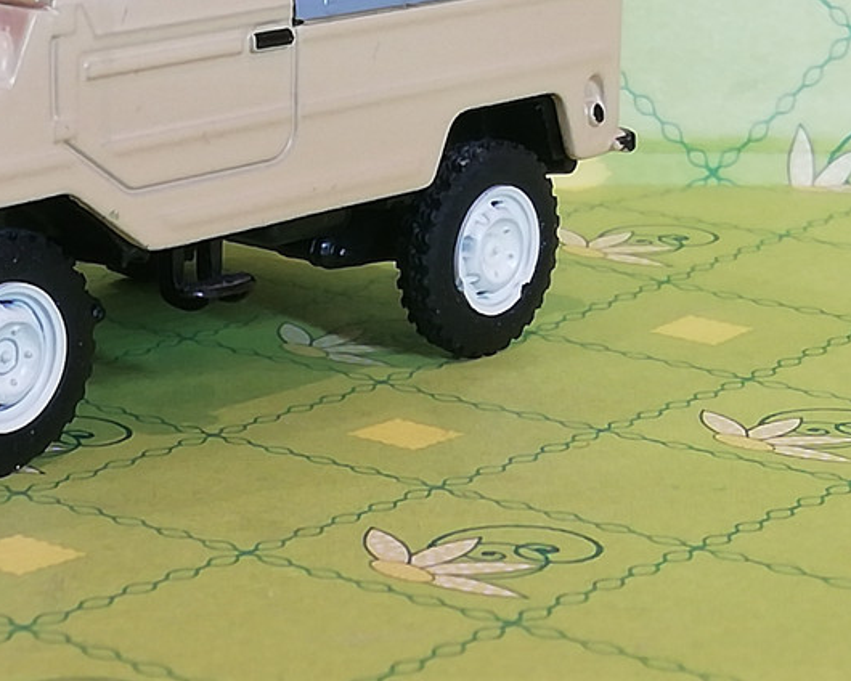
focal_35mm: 118
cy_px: 128
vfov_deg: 13.0
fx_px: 2972
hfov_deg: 16.1
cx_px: 52
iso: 160
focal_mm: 3.46
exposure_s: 1/33.3
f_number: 2.2
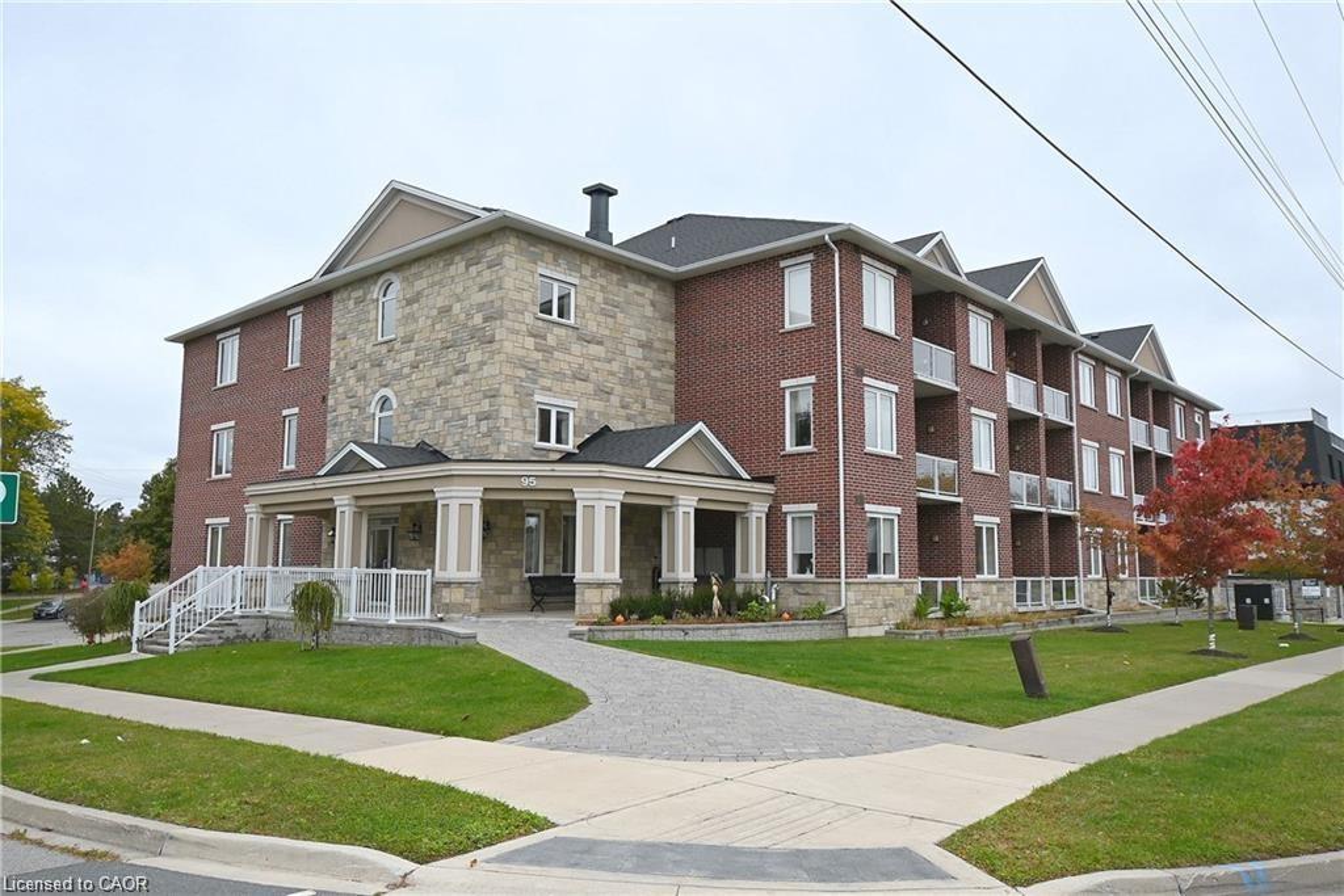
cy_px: 448
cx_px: 672
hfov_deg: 71.5
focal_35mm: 25
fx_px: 933
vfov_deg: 51.3
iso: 125
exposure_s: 1/250
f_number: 5.6
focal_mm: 17
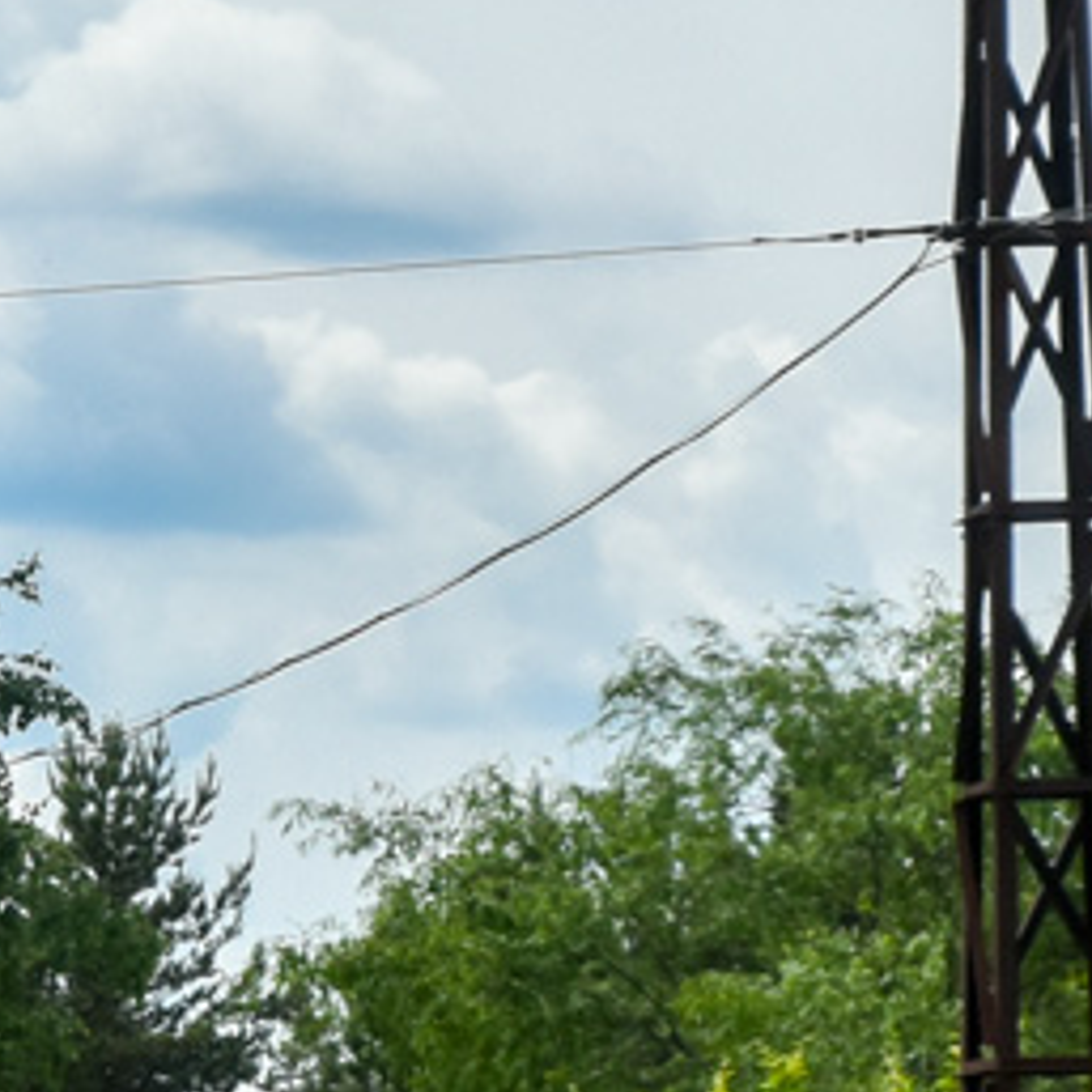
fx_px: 17560
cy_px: 1113
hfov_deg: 3.5
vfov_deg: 3.6
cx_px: -1810
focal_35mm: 492
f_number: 10
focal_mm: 66
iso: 200
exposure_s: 1/400
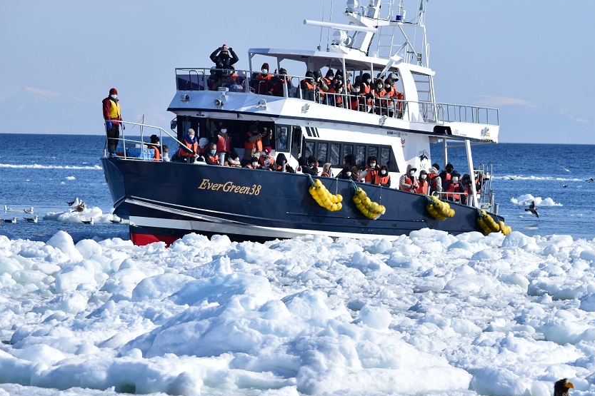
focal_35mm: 281
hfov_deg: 7.3
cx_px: 394
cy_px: 183
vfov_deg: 4.9
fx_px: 4643
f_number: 8
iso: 250
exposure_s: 1/2500
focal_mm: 130
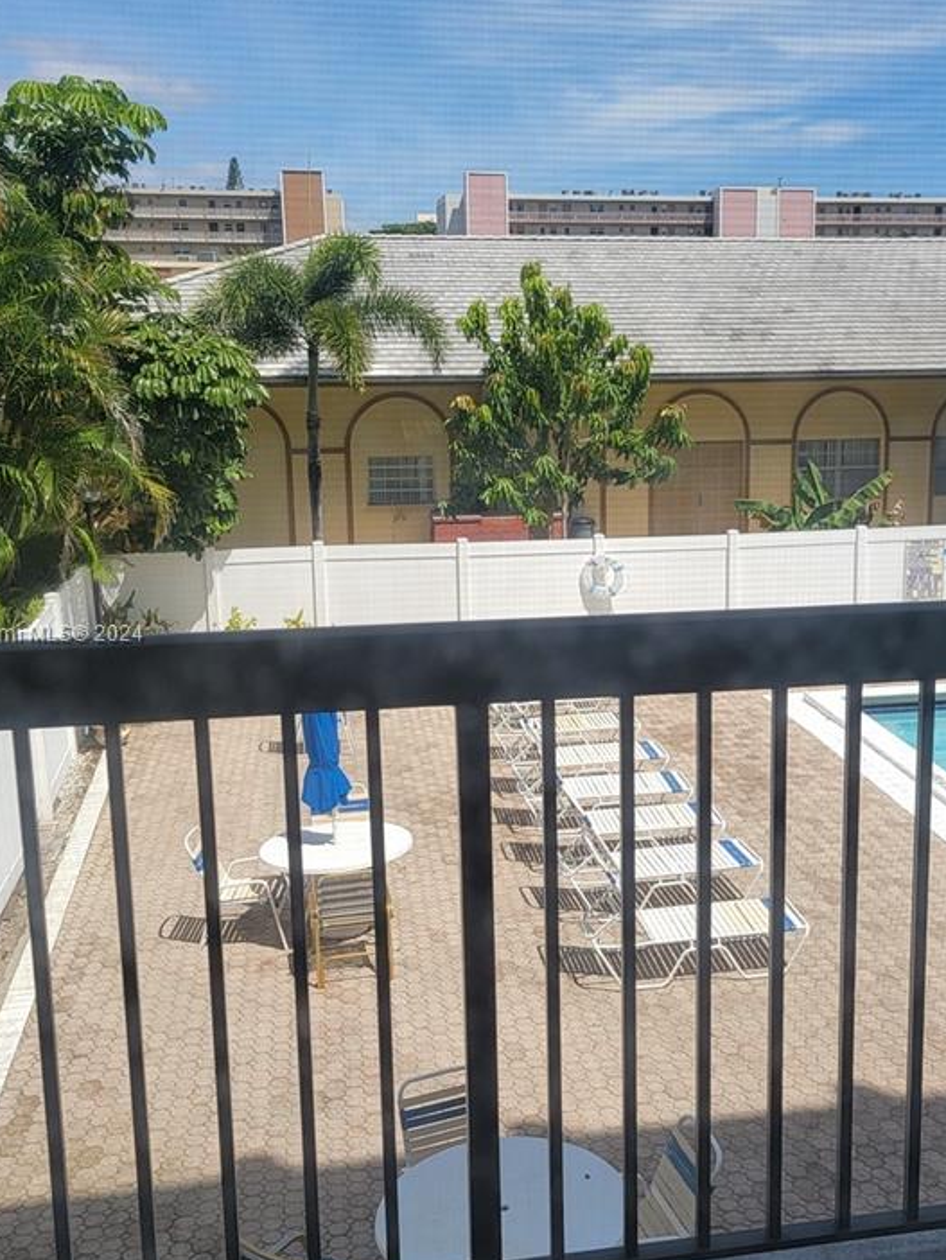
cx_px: 623
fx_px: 1493
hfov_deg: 34.9
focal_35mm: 41
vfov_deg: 45.8
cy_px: 635
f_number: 1.8
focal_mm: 6.7
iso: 16
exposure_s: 1/382
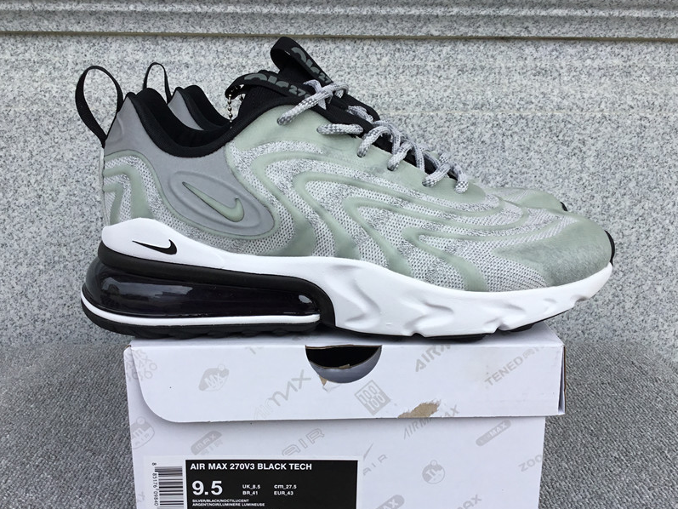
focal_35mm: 35
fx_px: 686
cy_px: 257
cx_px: 340
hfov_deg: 52.6
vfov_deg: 40.7
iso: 25
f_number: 2.4
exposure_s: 1/562
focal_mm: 3.3
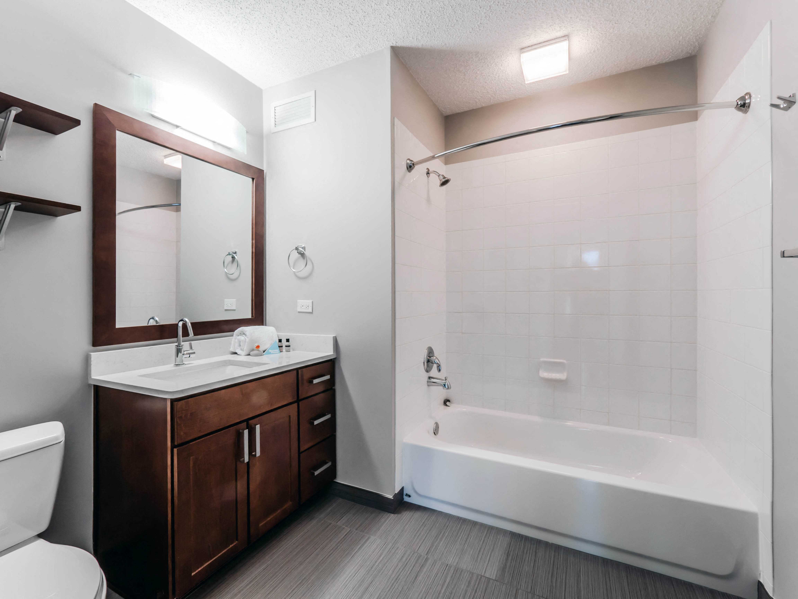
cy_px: 300
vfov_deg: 85.7
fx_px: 323
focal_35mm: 14
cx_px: 399
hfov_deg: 102.1
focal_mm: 7
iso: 200
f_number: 9
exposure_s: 1/4
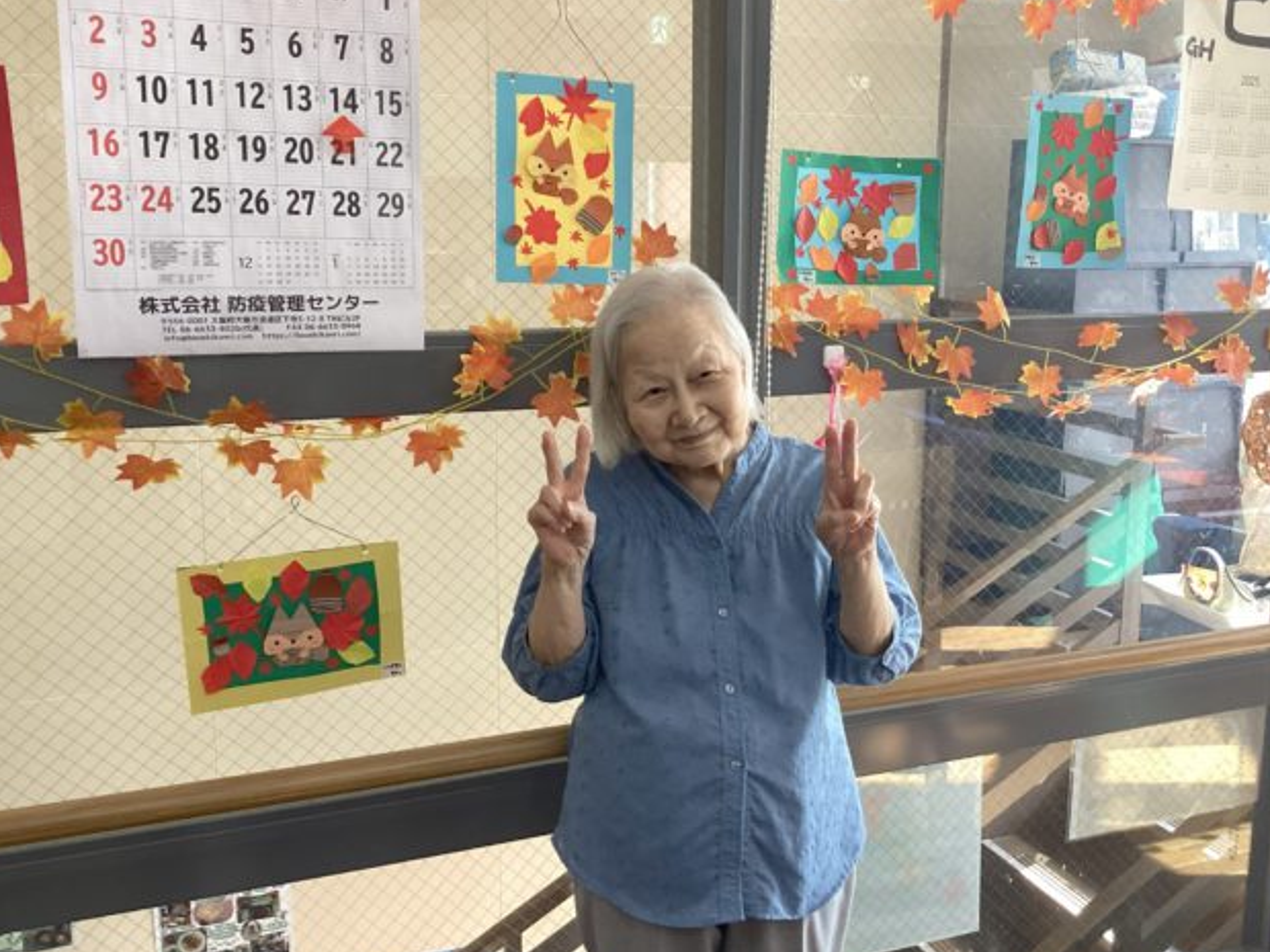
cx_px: 711
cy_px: 431
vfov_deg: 40.7
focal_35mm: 35
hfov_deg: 52.5
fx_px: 1284
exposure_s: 1/60
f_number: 2.4
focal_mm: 3.3
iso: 160
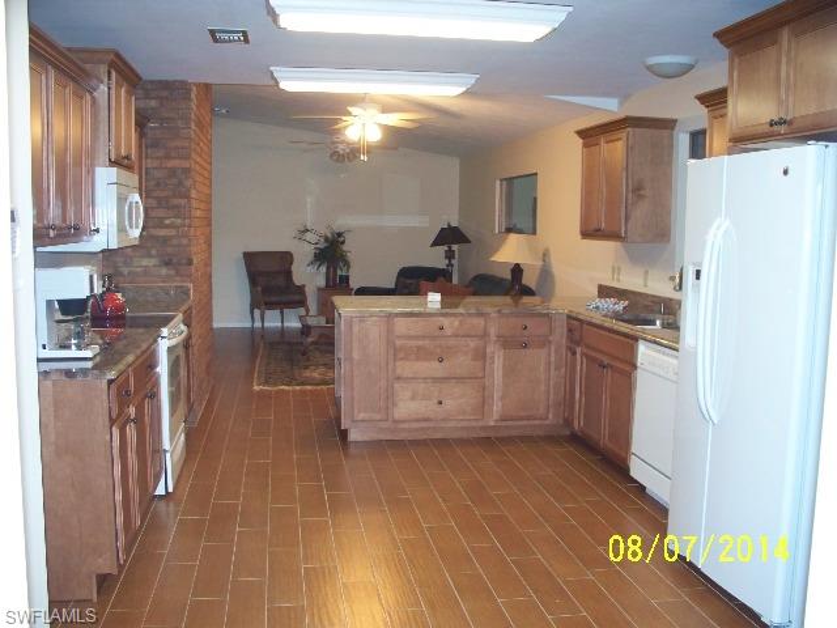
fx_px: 870
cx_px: 418
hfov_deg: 51.4
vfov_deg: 39.7
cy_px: 314
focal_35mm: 36
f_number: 2.8
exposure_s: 1/30
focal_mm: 7.54
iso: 250
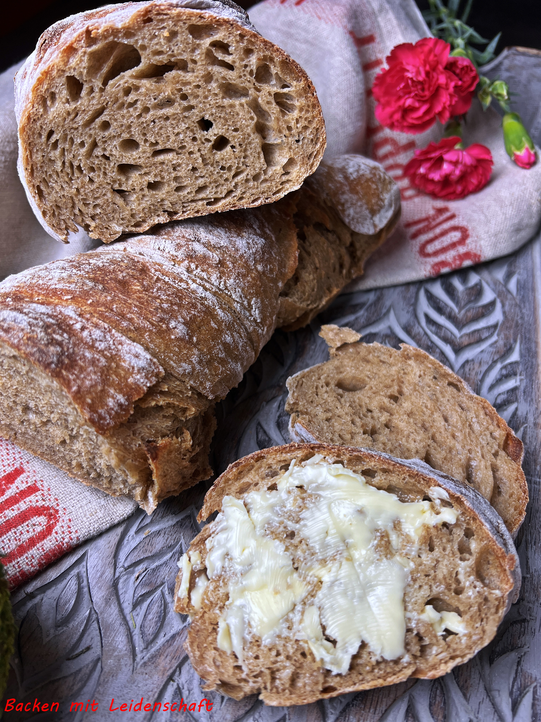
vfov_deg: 67.3
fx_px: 542
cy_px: 361
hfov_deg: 53.1
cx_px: 270
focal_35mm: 26
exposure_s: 1/100
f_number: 1.5
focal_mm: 5.7
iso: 40
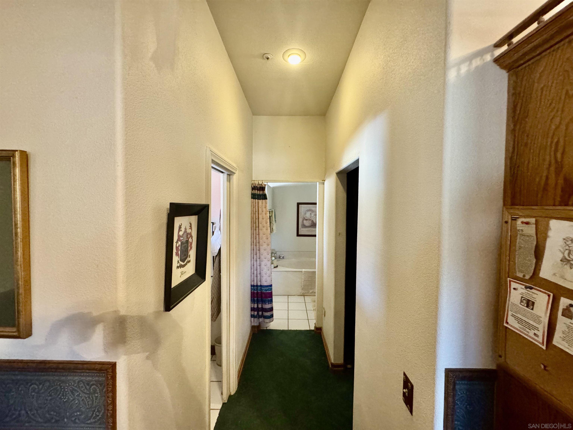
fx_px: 232
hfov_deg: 102.1
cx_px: 286
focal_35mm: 14
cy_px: 215
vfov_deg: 85.7
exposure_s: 1/60
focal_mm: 2.22
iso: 800
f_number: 2.2
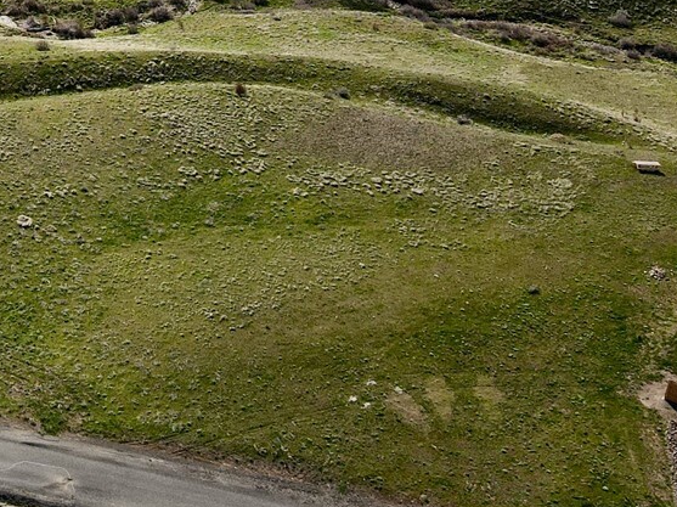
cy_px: -83
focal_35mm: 69
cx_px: -88
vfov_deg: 20.1
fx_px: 1349
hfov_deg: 25.8
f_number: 2.8
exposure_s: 1/800
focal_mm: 4.5
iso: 100
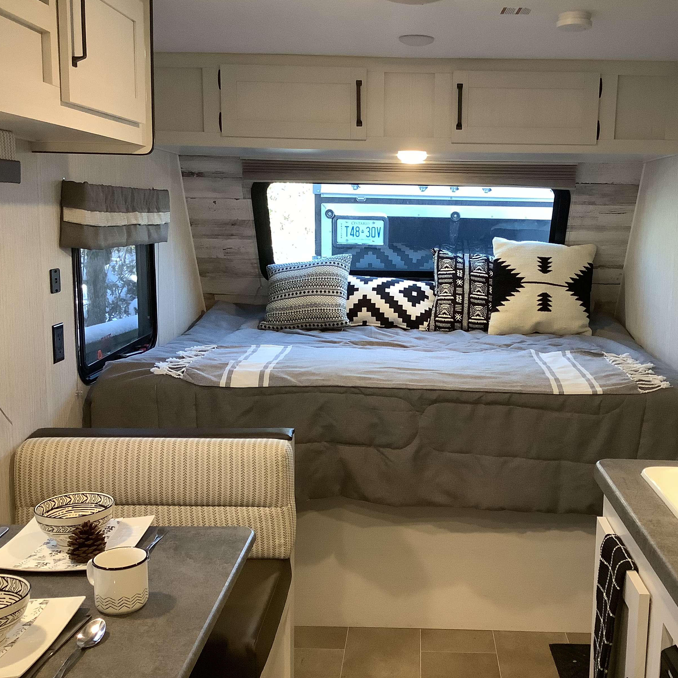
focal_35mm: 37
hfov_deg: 44.7
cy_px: 337
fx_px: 820
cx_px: 410
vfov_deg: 44.9
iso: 200
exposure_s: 1/50
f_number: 2.4
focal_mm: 3.3
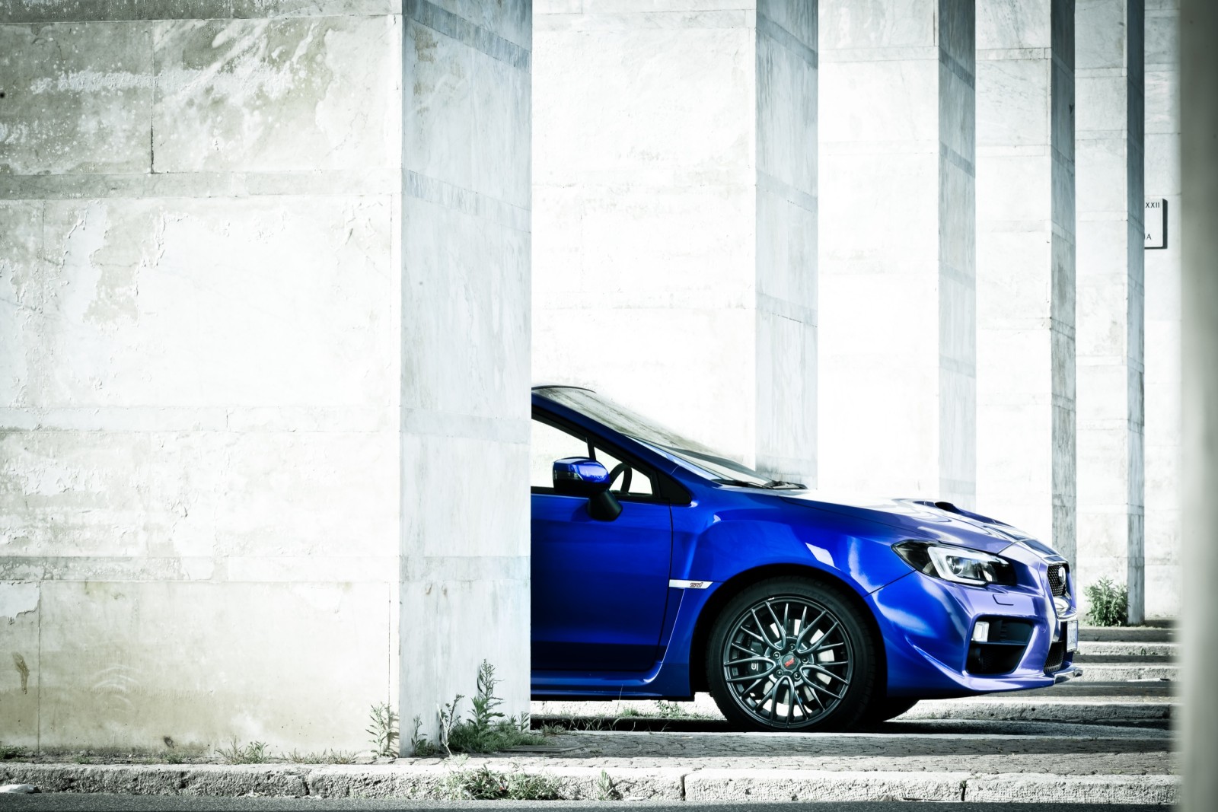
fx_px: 4060
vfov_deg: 11.4
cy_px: 406
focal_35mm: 120
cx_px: 609
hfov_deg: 17.1
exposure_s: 1/5
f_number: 20
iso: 100
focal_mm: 120
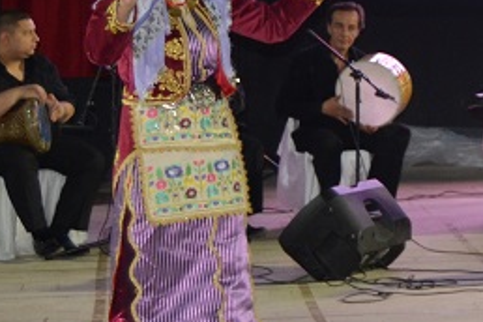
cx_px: 852
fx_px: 2160
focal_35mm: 161
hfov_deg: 11.8
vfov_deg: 8.5
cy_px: 57
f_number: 4.2
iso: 900
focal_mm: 30
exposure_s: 1/60
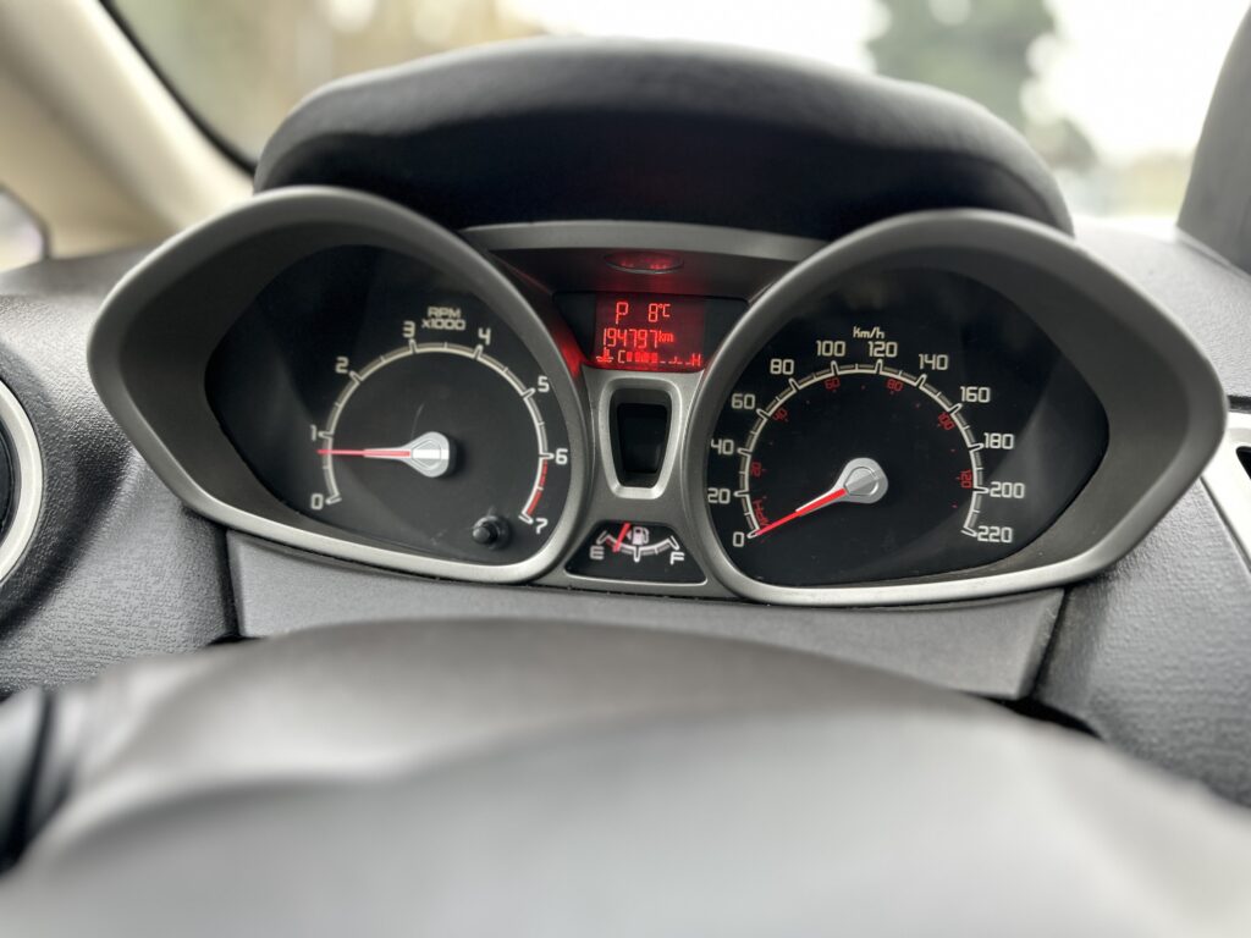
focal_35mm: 24
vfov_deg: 56.8
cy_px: 469
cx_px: 626
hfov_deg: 71.6
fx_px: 867
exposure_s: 1/100
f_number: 1.78
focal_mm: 6.86
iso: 250
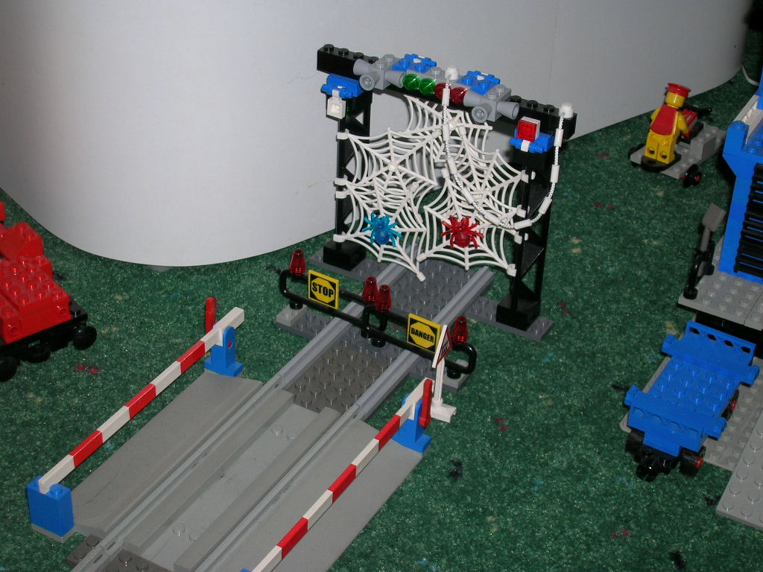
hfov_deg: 29.4
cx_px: 382
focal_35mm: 66
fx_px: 1455
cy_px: 286
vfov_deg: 22.3
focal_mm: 11
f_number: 3.8
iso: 50
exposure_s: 1/60.1
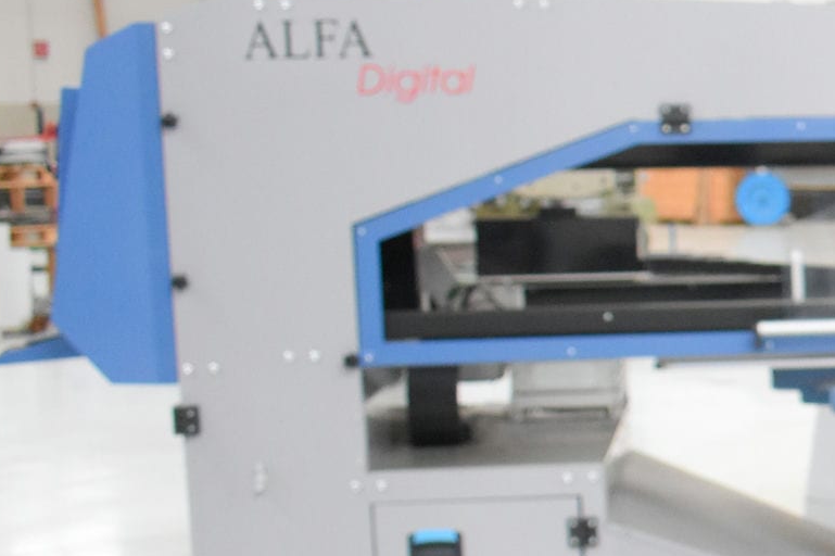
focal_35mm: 123
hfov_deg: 14.5
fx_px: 2850
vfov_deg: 11.1
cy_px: 516
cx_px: 1549
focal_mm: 21
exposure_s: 1/125
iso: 1600
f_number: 3.8
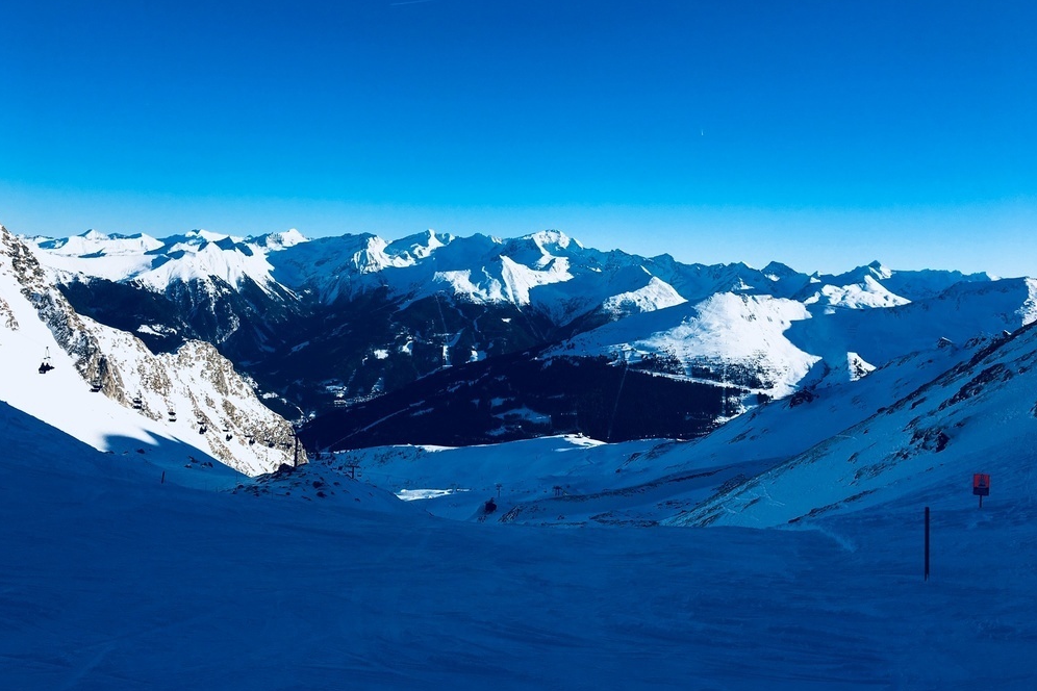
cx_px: 510
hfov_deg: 60.3
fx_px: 893
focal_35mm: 31
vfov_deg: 42.3
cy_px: 336
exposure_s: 1/2262
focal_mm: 4.15
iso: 25
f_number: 2.2
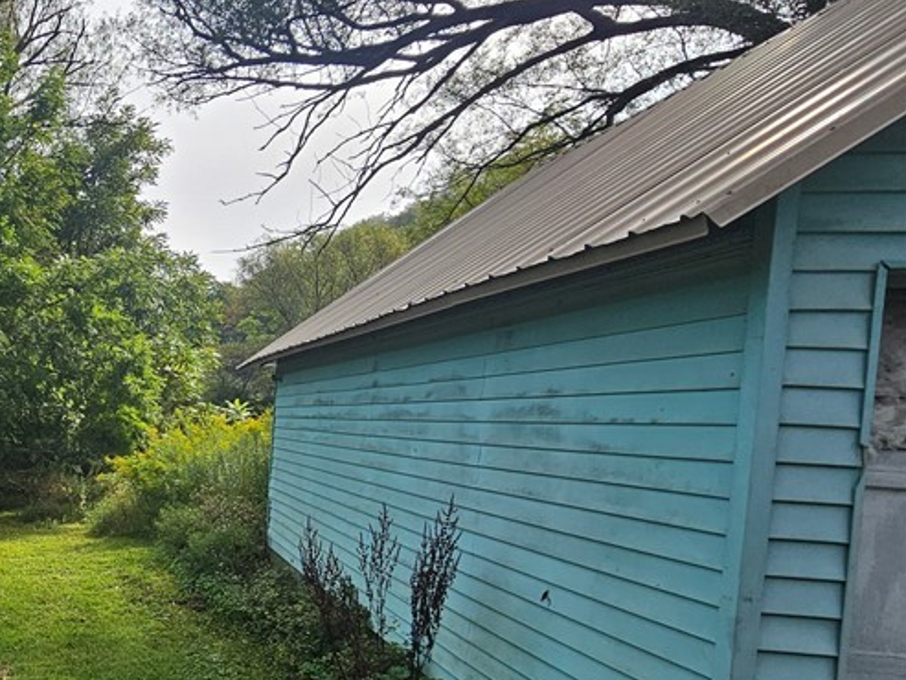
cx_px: -33
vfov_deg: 50.4
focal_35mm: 27
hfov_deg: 50.4
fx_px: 707
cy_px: 454
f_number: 2.2
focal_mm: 2.2
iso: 50
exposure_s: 1/1372
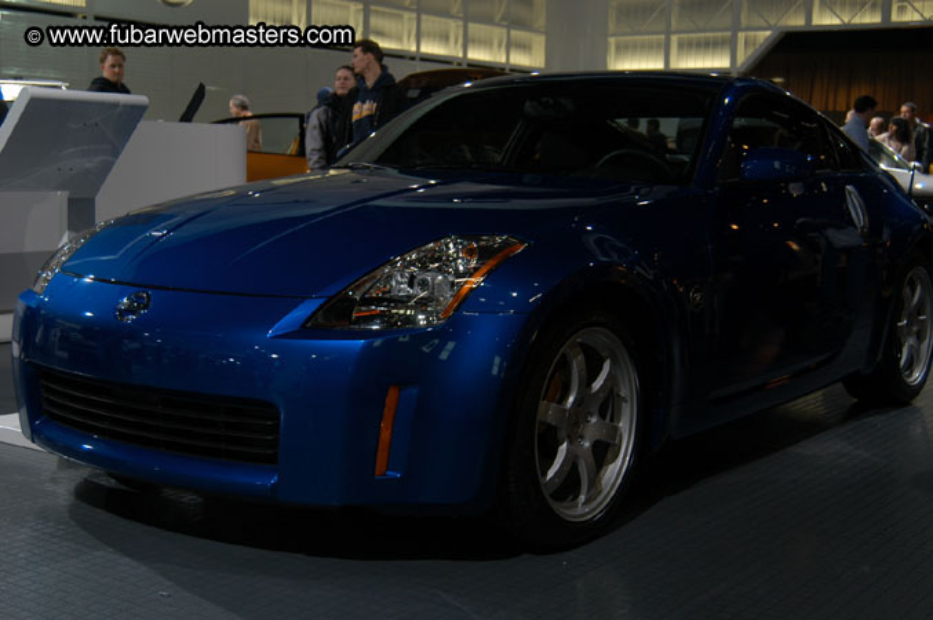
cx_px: 466
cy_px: 310
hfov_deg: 38.9
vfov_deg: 26.4
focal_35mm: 51
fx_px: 1320
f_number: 5
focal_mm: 34
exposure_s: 1/60
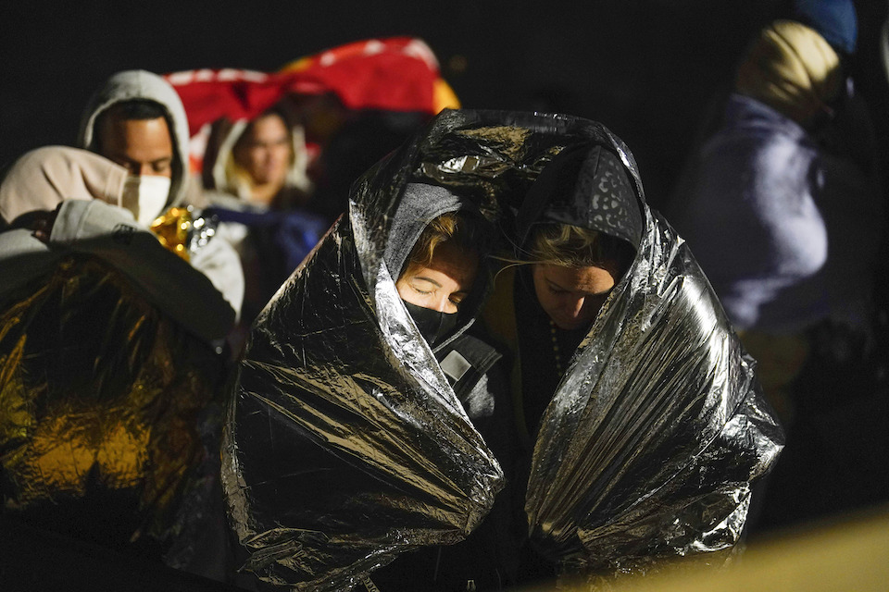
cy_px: 296
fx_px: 1235
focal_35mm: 50
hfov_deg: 39.6
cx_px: 444
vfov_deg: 27.0
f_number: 1.2
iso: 2500
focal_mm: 50
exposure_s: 1/400
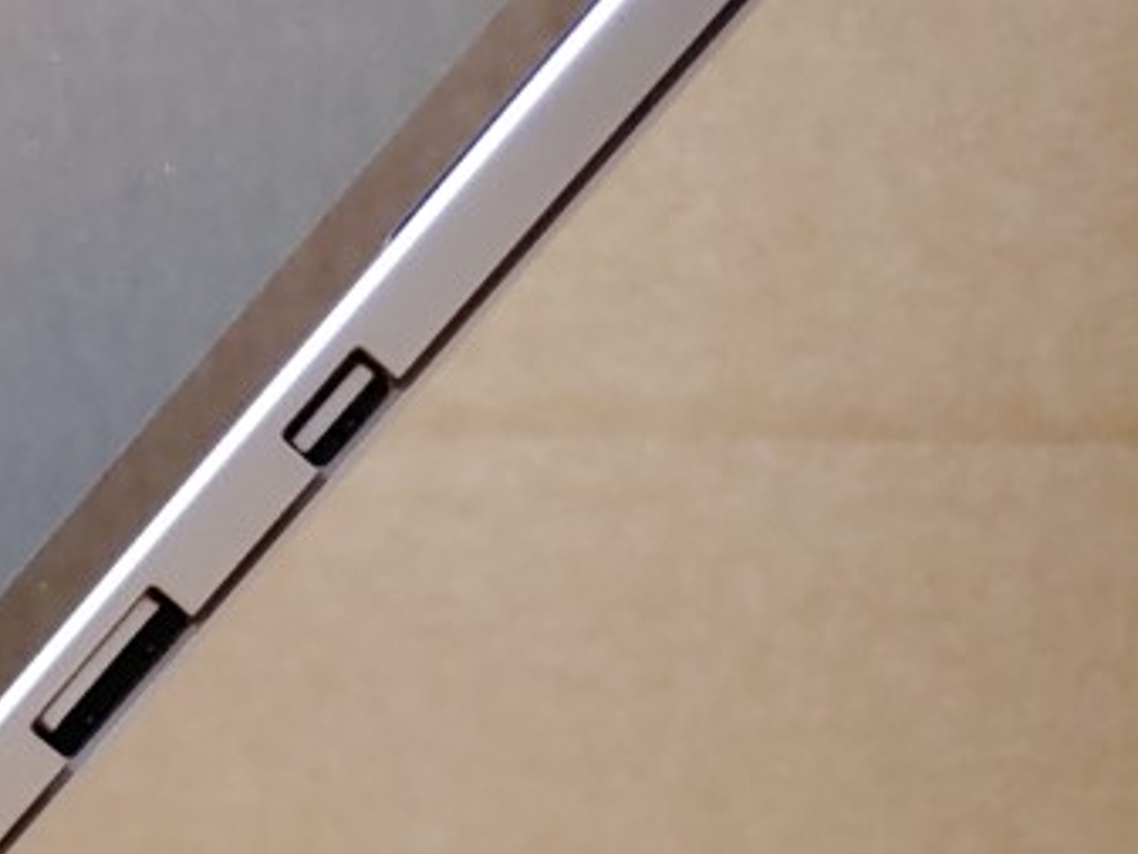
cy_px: 905
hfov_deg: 14.2
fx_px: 3650
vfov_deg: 13.1
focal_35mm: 111
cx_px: -1276
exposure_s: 1/120
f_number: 1.8
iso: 50
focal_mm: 4.36
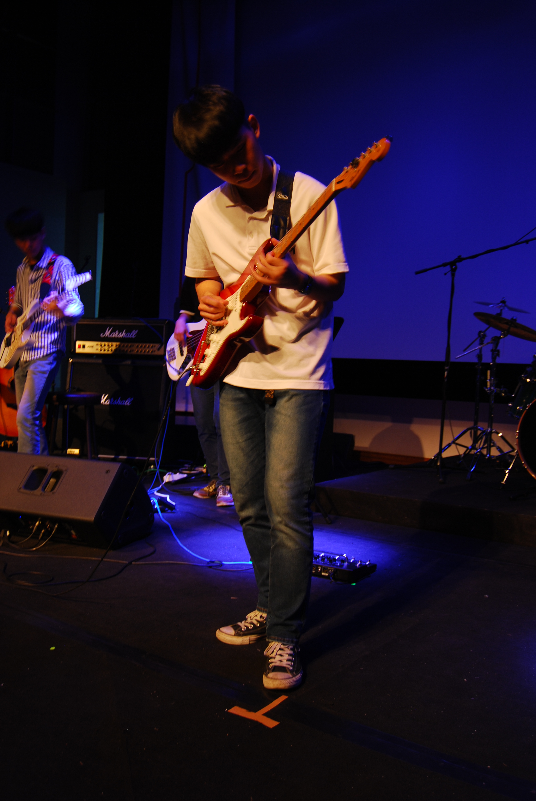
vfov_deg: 55.0
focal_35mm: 34
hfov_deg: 38.5
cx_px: 268
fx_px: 768
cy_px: 400
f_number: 4
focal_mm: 23
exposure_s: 1/10
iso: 100
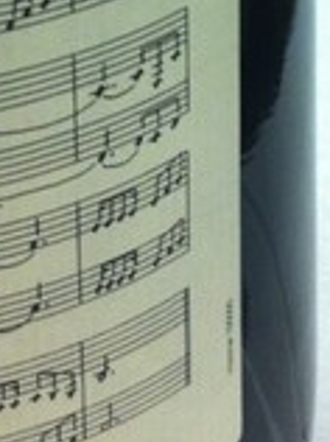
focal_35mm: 178
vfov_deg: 10.4
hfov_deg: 8.3
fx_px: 2269
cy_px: -362
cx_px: 308
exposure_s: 1/40
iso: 80
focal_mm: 3.85
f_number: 2.8
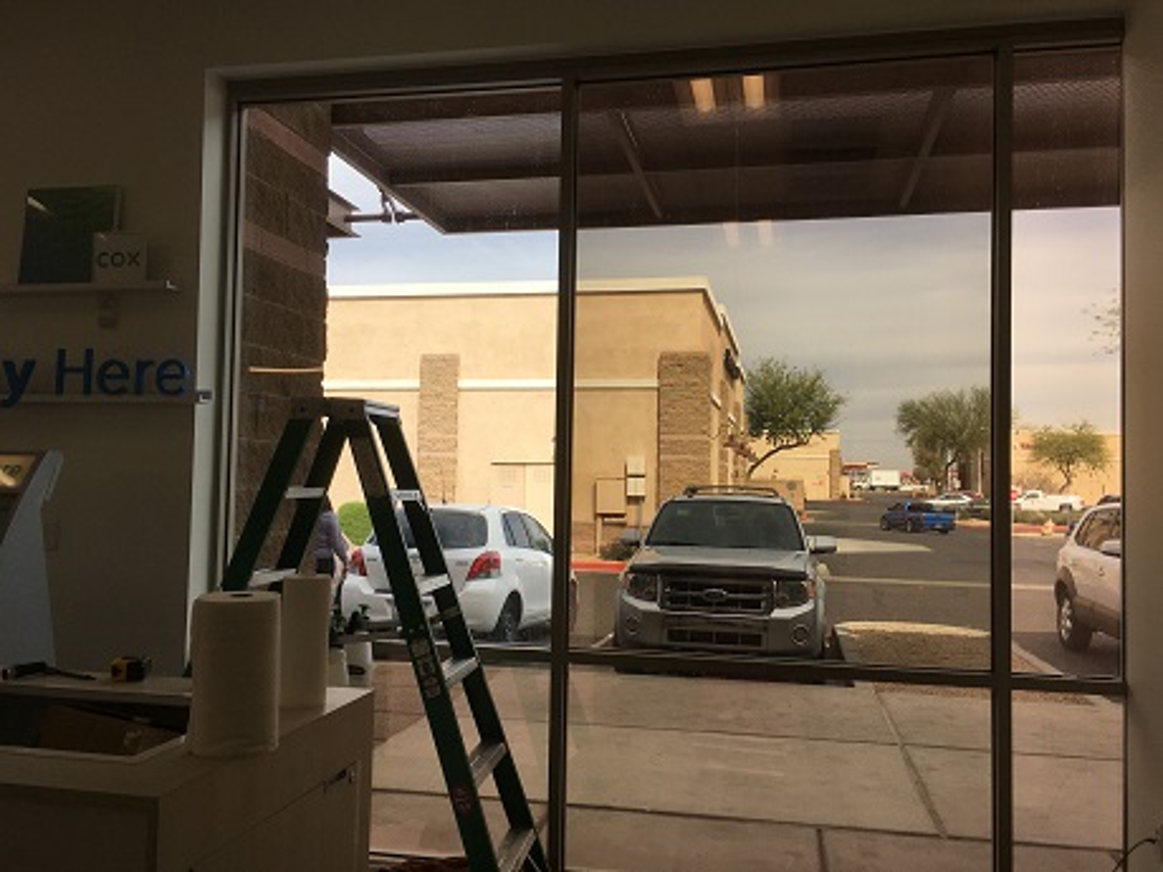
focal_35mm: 29
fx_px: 974
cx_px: 582
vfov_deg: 48.2
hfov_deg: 61.7
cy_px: 436
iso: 25
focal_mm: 4.15
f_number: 2.2
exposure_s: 1/938
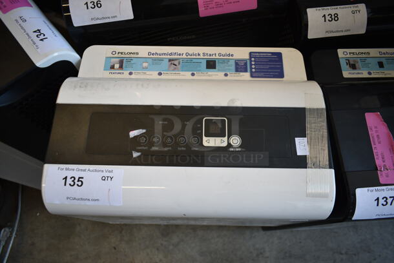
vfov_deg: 48.0
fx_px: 296
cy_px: 132
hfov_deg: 67.3
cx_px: 197
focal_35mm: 27
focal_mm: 18
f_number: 3.5
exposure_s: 1/30
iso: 140
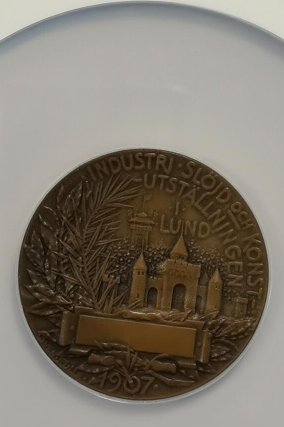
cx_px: 144
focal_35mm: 178
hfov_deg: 7.7
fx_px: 2106
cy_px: 157
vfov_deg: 11.5
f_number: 16
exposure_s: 1/100
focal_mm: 7.48
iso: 200
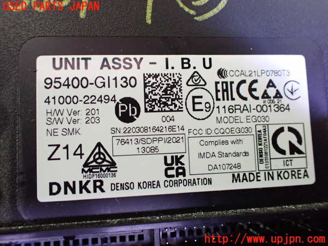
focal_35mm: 30
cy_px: 123
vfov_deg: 46.8
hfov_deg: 60.0
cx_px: 164
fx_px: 284
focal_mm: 5.4
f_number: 2.3
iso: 1000
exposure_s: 1/30
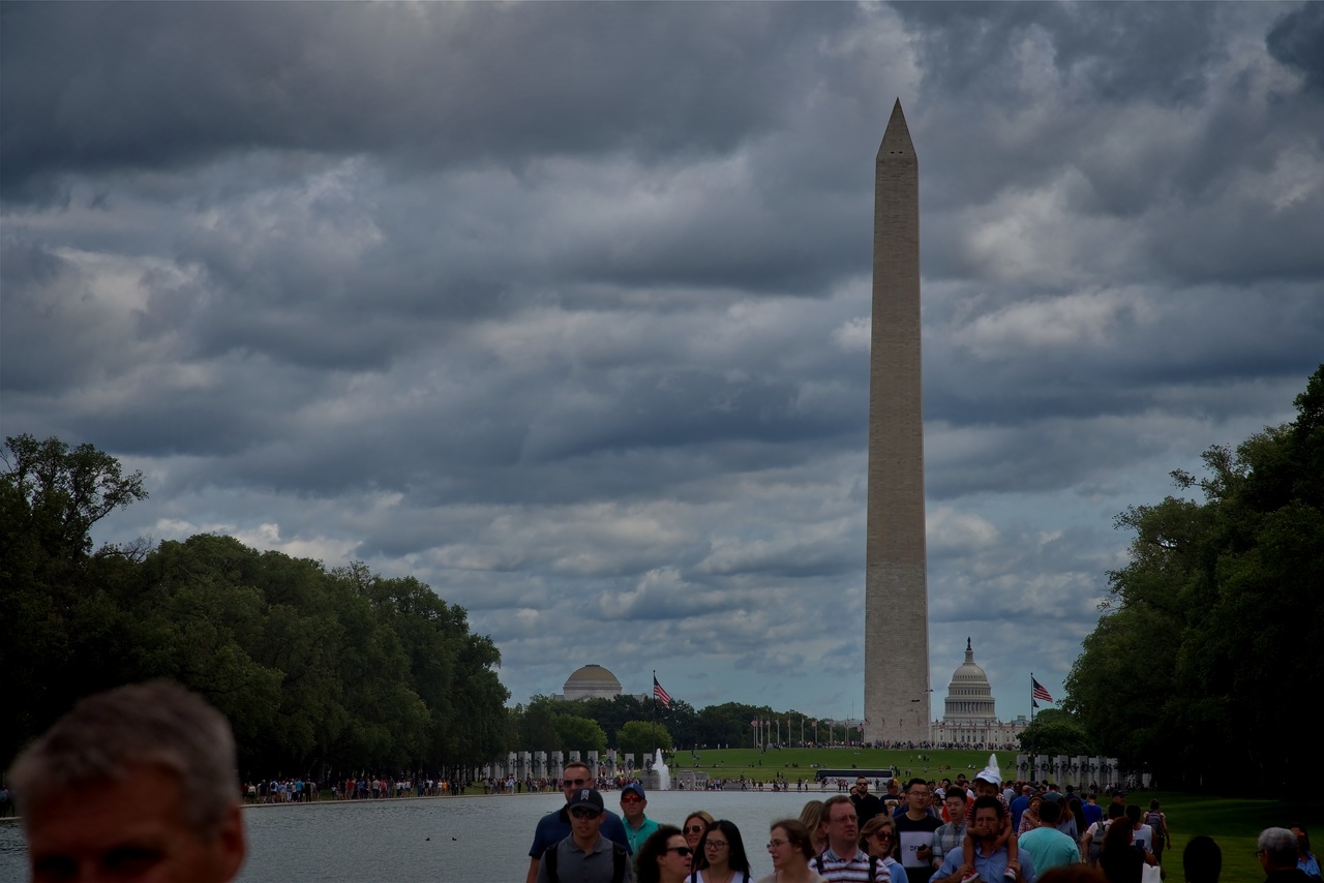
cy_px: 442
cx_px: 662
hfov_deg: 17.1
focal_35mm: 120
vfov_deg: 11.4
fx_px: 4414
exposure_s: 1/400
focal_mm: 120
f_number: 10
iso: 100
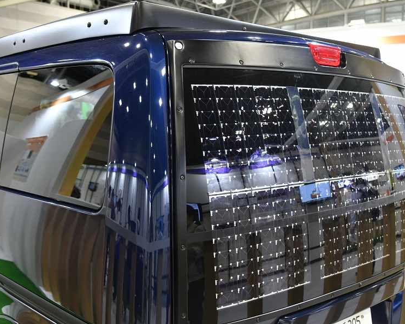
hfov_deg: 44.8
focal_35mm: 41
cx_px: 199
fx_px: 491
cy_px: 161
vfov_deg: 36.5
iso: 640
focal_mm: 24
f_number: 4
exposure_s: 1/40
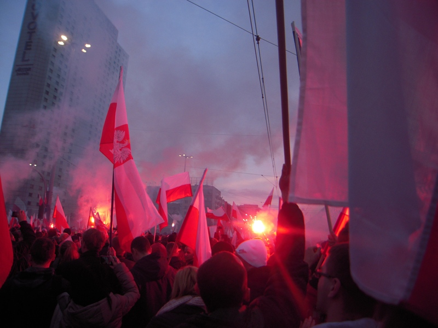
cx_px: 219
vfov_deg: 49.7
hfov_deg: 63.4
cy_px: 164
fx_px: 354
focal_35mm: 28
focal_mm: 5
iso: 125
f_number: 2.7
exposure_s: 1/250
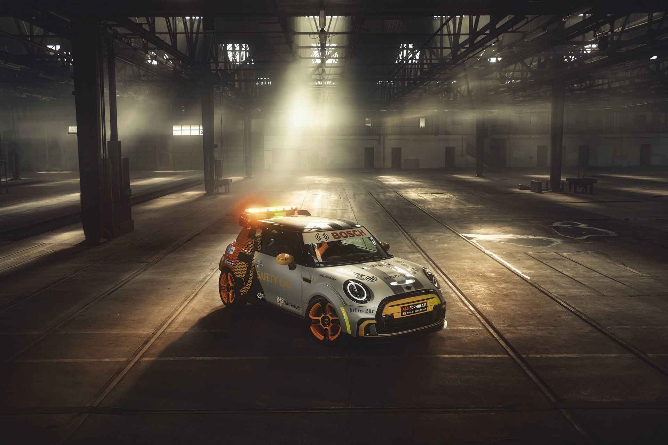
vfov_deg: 37.9
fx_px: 649
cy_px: 222
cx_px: 334
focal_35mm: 35
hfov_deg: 54.4
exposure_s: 1/40
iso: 100
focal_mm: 35
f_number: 6.3
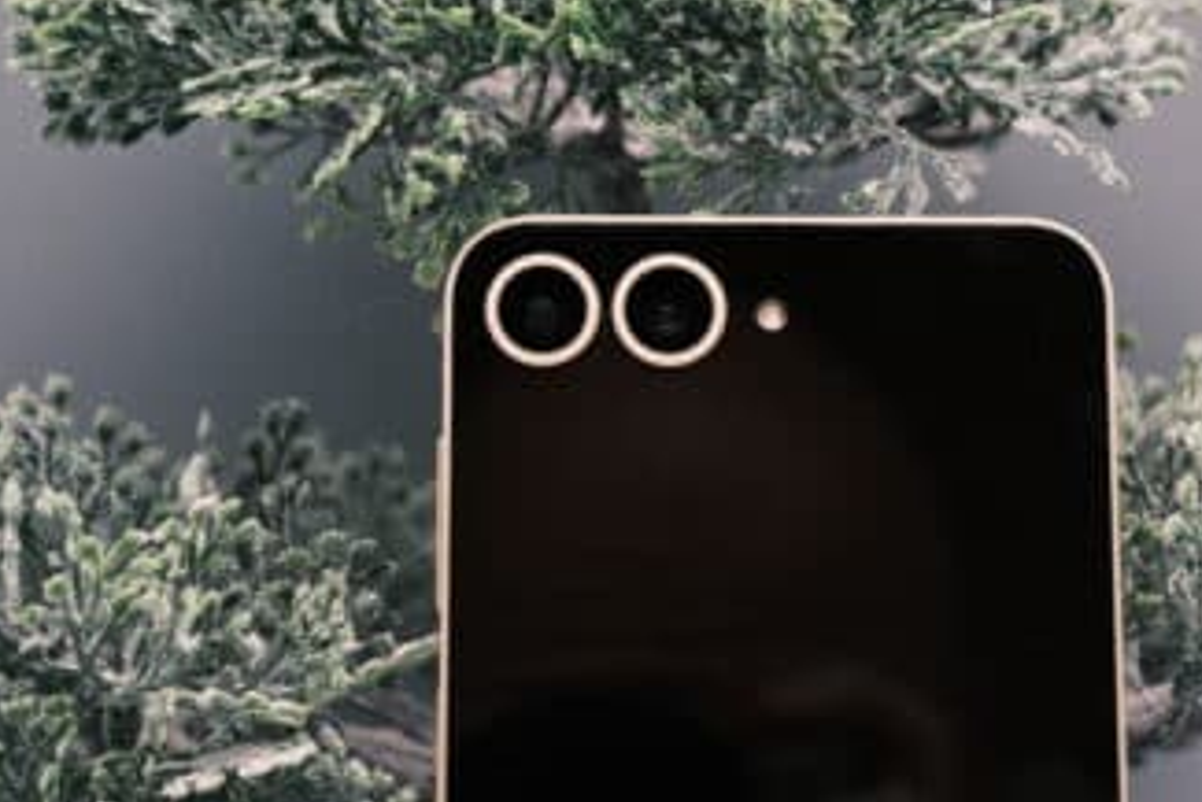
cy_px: 340
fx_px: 3006
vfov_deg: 15.2
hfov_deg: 22.6
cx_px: 710
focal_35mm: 90
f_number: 7.1
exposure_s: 1/150
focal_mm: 50
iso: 800
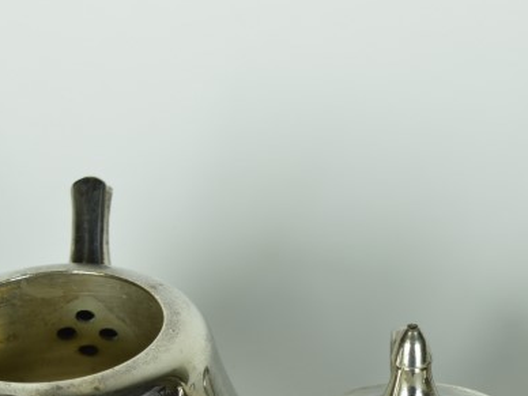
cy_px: 389
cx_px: 347
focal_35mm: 107
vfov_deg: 13.7
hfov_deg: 18.3
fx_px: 1632
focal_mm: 32
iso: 100
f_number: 6.3
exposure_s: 1/200
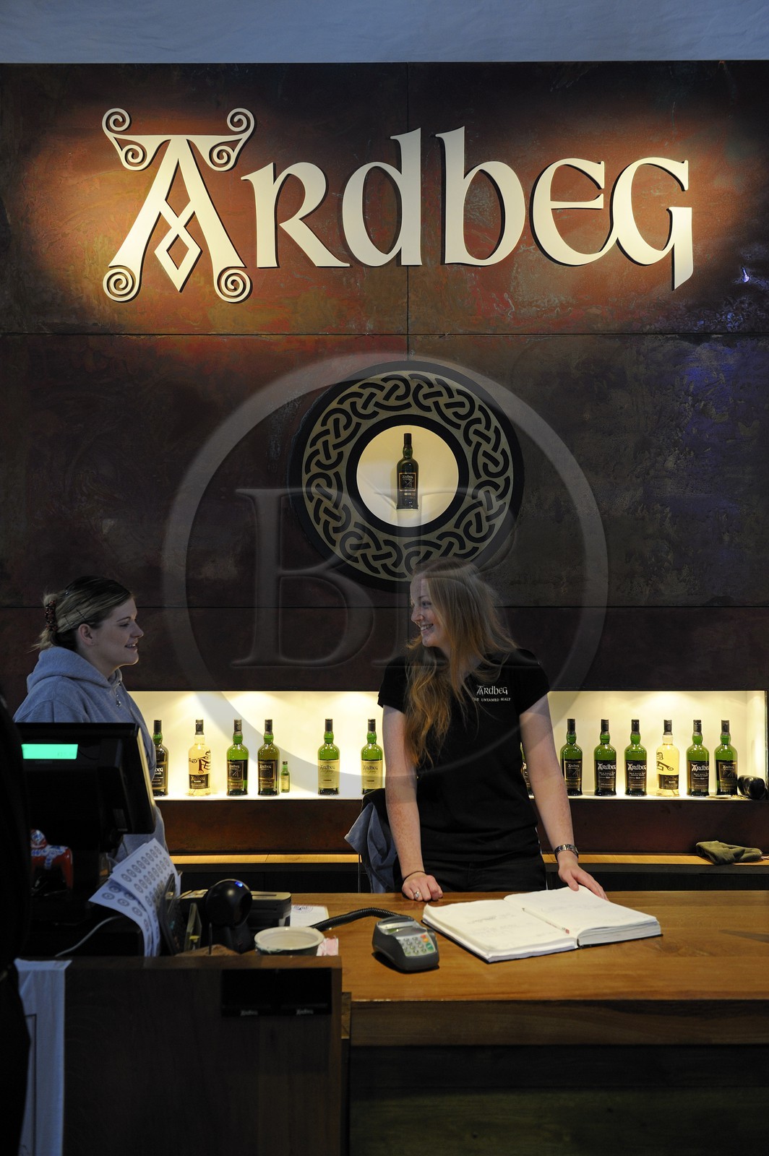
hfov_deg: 38.8
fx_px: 1091
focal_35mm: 34
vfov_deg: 55.8
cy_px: 578
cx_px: 384
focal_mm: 34
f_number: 4
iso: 800
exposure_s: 1/60
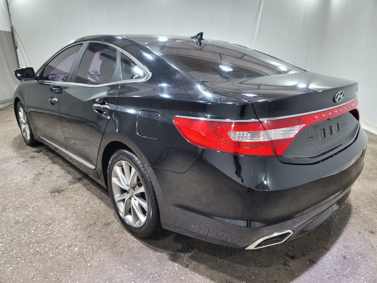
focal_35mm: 25
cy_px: 142
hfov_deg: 69.4
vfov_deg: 54.9
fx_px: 272
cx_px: 188
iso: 160
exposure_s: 1/120
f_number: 1.8
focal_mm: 7
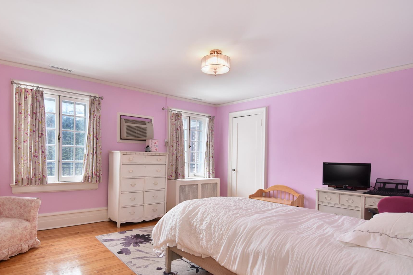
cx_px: 181
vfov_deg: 62.7
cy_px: 156
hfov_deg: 84.8
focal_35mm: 20
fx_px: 225
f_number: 8
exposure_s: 1/40
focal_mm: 11
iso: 640
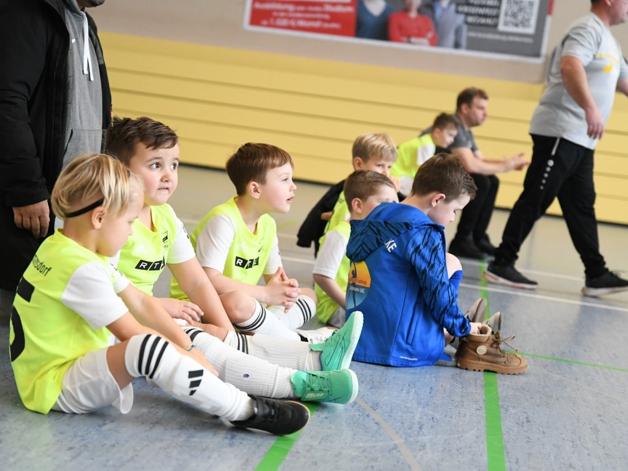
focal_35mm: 60
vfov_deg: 24.4
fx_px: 1089
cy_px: 237
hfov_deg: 32.2
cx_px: 291
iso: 5000
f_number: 2.8
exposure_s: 1/800
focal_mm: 55
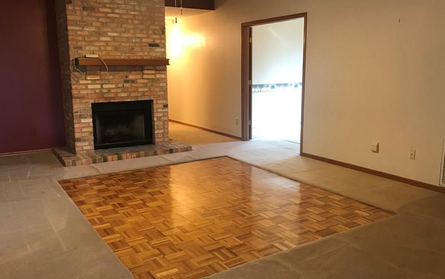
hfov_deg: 58.1
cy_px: 143
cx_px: 231
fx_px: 400
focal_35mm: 33
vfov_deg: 38.3
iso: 40
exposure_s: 1/15
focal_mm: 3.99
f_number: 1.8
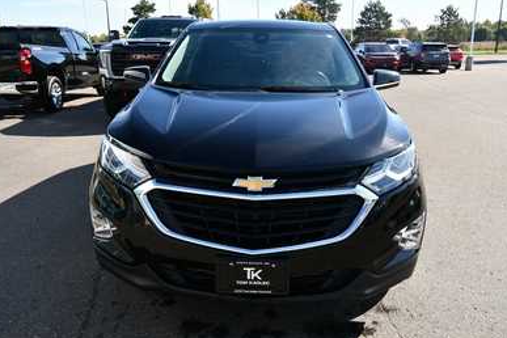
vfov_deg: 42.3
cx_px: 250
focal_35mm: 31
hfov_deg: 60.3
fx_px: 437
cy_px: 172
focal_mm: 20
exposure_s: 1/250
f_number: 8
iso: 200
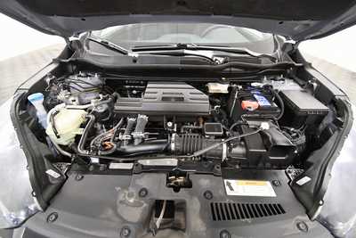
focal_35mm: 15
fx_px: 148
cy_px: 119
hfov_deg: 100.4
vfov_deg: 77.4
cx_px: 178
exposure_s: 1/125
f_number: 4.5
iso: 3200
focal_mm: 10
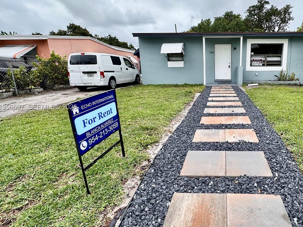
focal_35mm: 21
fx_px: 184
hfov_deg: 75.0
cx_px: 216
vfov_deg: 63.4
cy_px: 108
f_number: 2.2
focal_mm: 2.22
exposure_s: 1/972
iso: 50
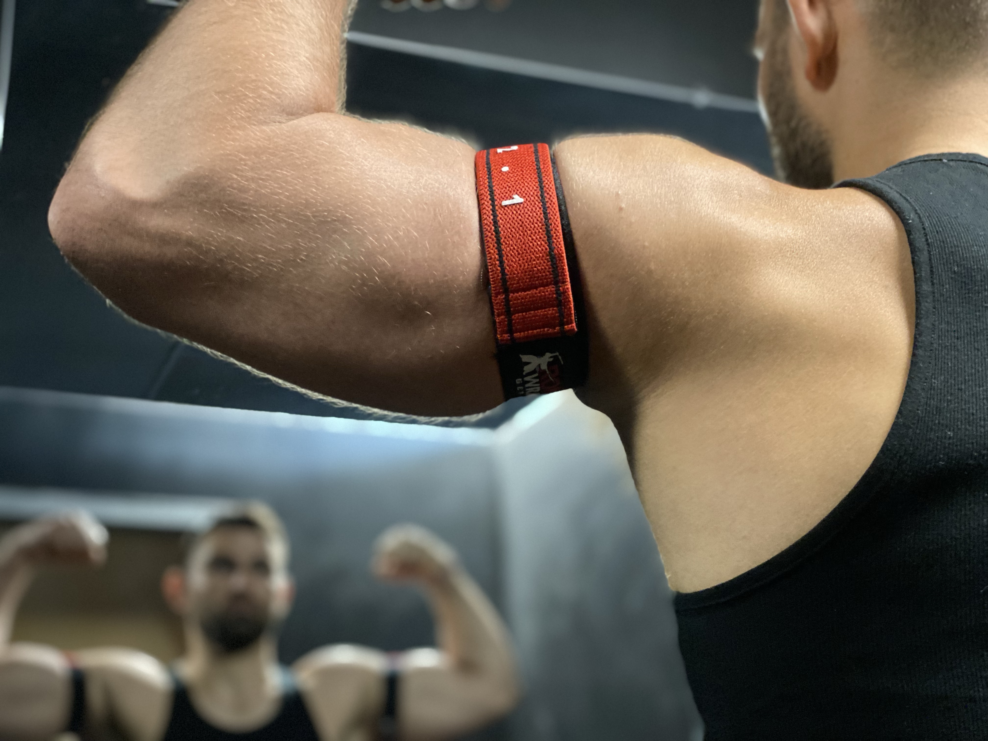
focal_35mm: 52
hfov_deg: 36.8
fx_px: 1484
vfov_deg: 28.0
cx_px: 494
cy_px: 370
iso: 400
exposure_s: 1/20
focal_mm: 6
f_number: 2
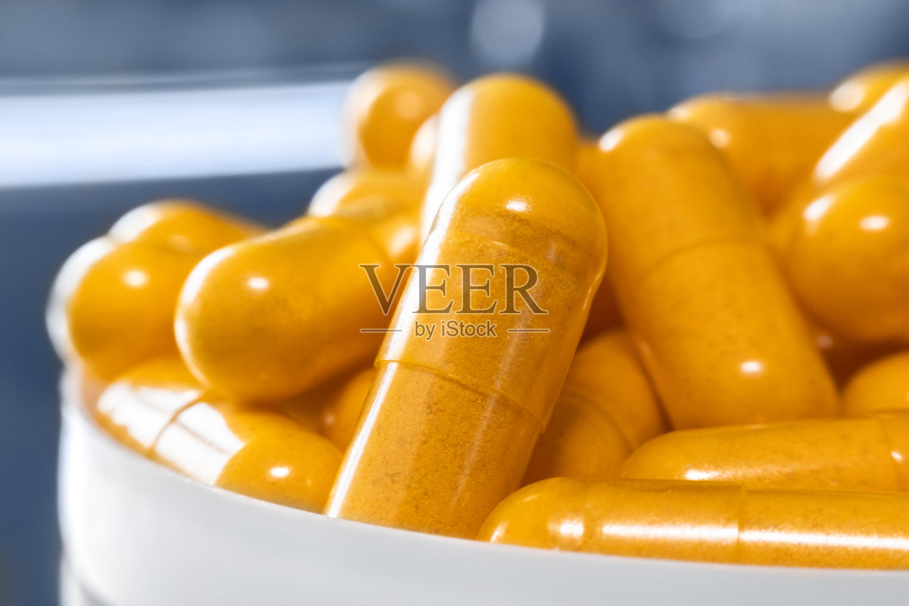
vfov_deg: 25.5
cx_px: 454
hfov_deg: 37.5
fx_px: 1338
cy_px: 303
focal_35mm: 53
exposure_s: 1/60
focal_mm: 35
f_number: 11
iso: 1250
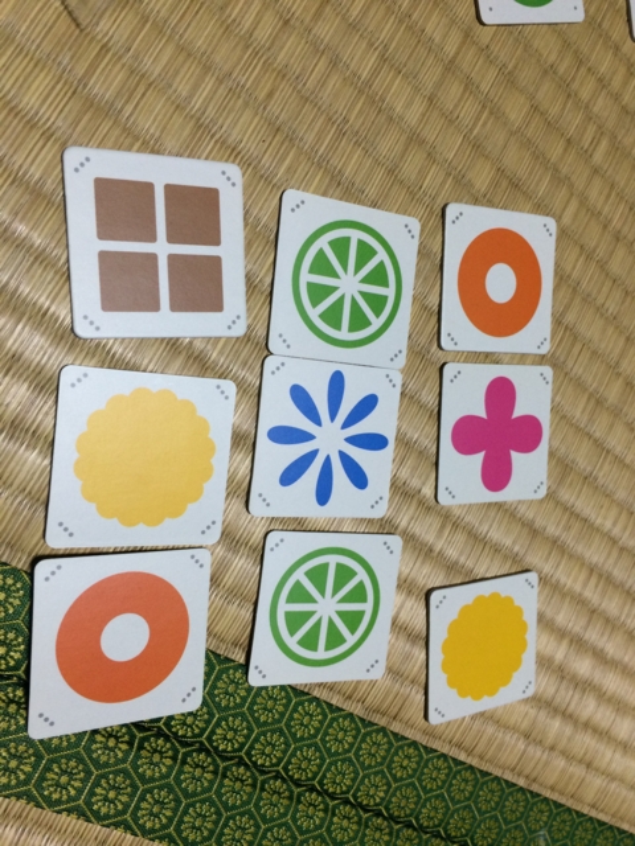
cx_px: 318
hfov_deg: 48.2
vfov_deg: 61.7
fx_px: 709
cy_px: 423
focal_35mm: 29
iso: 80
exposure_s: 1/33
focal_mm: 4.15
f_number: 2.2
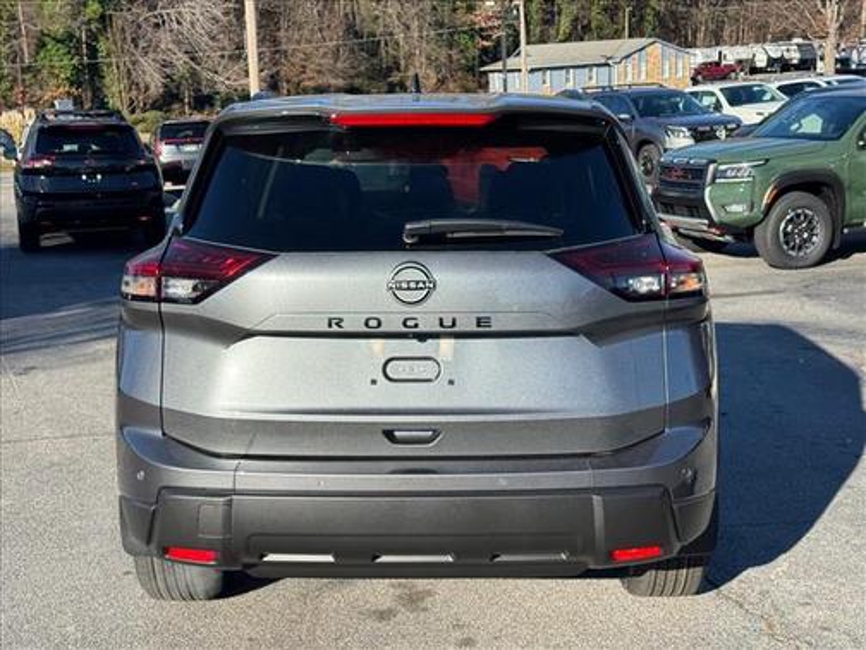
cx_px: 433
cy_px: 325
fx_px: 1201
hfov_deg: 39.7
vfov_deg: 30.3
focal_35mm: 48
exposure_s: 1/3096
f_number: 1.78
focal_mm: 6.76
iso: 64
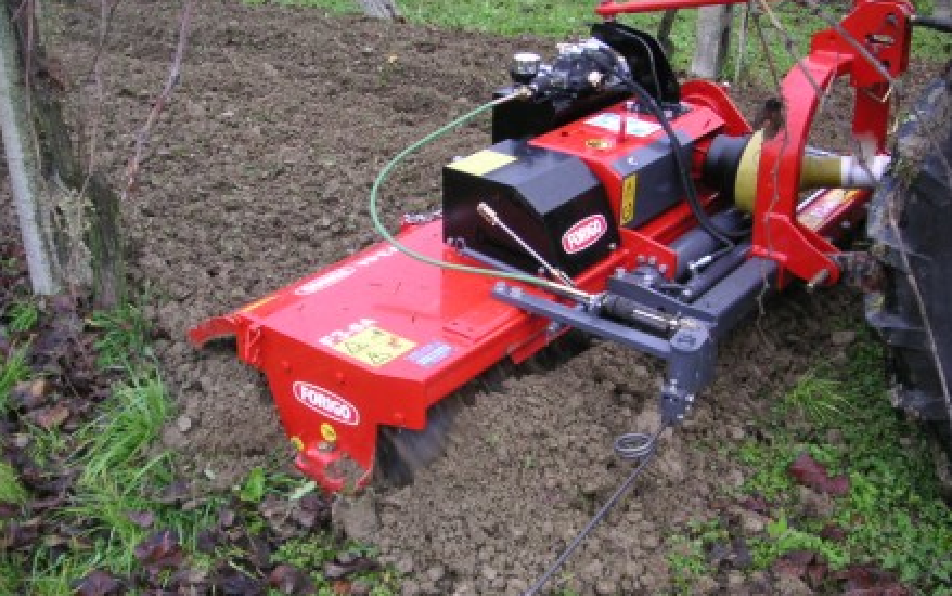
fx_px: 1038
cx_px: 475
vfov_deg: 32.0
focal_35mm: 40
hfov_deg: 49.3
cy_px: 347
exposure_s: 1/45
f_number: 2.8
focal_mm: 6.1
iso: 50
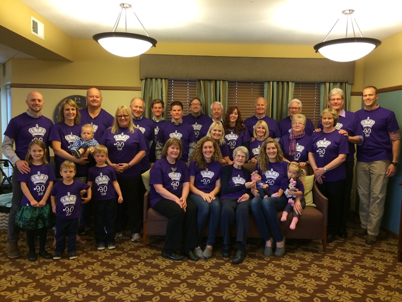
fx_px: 337
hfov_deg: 61.7
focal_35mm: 29
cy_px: 151
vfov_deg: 48.2
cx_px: 201
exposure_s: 1/30
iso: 100
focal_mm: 4.15
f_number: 2.2
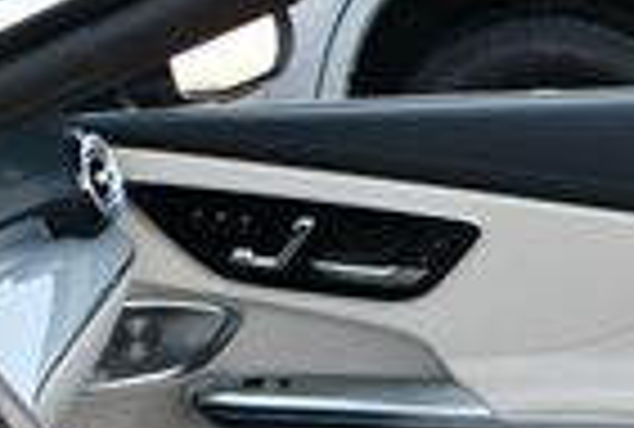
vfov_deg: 8.2
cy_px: 775
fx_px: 2880
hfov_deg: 12.5
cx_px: 526
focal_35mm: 163
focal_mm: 18
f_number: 4
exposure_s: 1/250
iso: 400
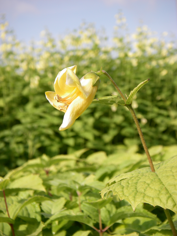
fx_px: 491
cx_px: 88
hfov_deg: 20.4
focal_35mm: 72
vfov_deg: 27.0
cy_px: 118
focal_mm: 11.9
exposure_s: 1/400
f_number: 3.8
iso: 64
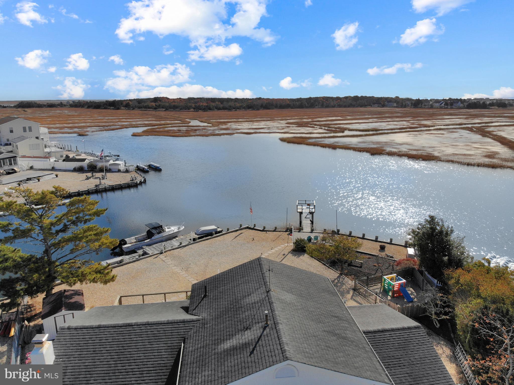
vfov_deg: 56.8
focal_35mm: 24
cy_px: 192
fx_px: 356
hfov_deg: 71.6
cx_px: 257
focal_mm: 4.5
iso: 100
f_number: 2.8
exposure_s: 1/1789
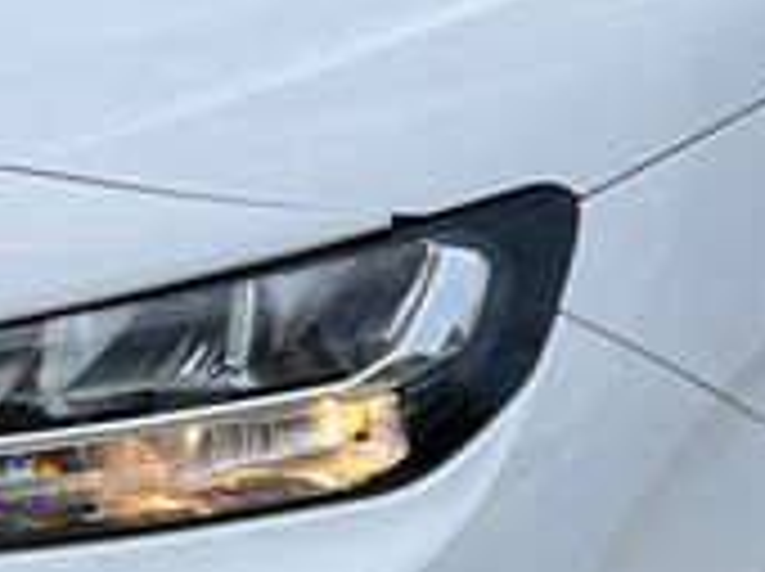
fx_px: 3465
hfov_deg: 12.5
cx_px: 716
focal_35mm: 157
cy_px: 243
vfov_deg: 9.4
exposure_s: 1/1212
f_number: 1.6
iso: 50
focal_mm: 5.1
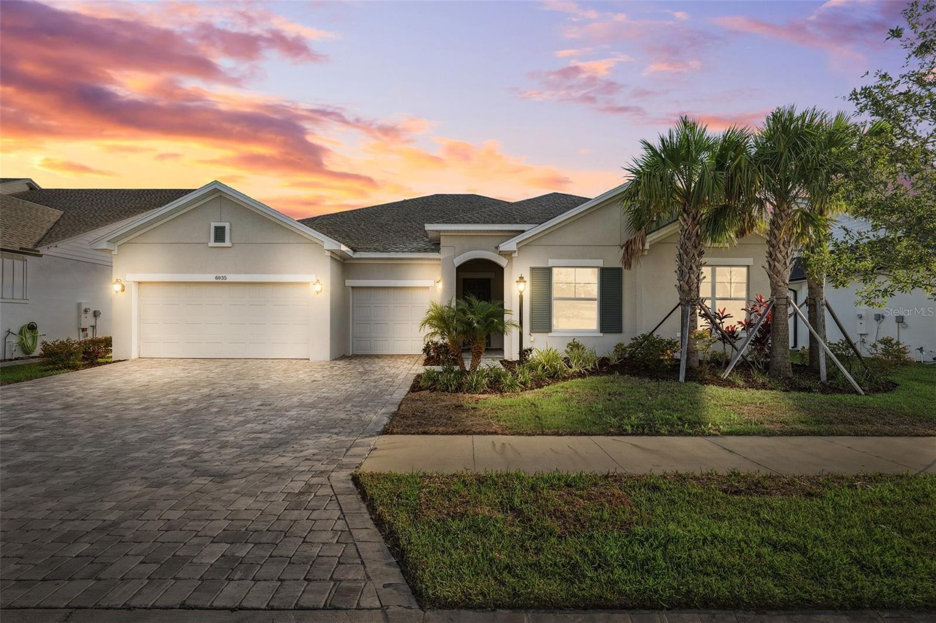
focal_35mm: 16
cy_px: 312
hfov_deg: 96.7
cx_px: 468
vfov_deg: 73.7
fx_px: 416
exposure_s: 1/100
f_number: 8
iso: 100
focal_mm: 16
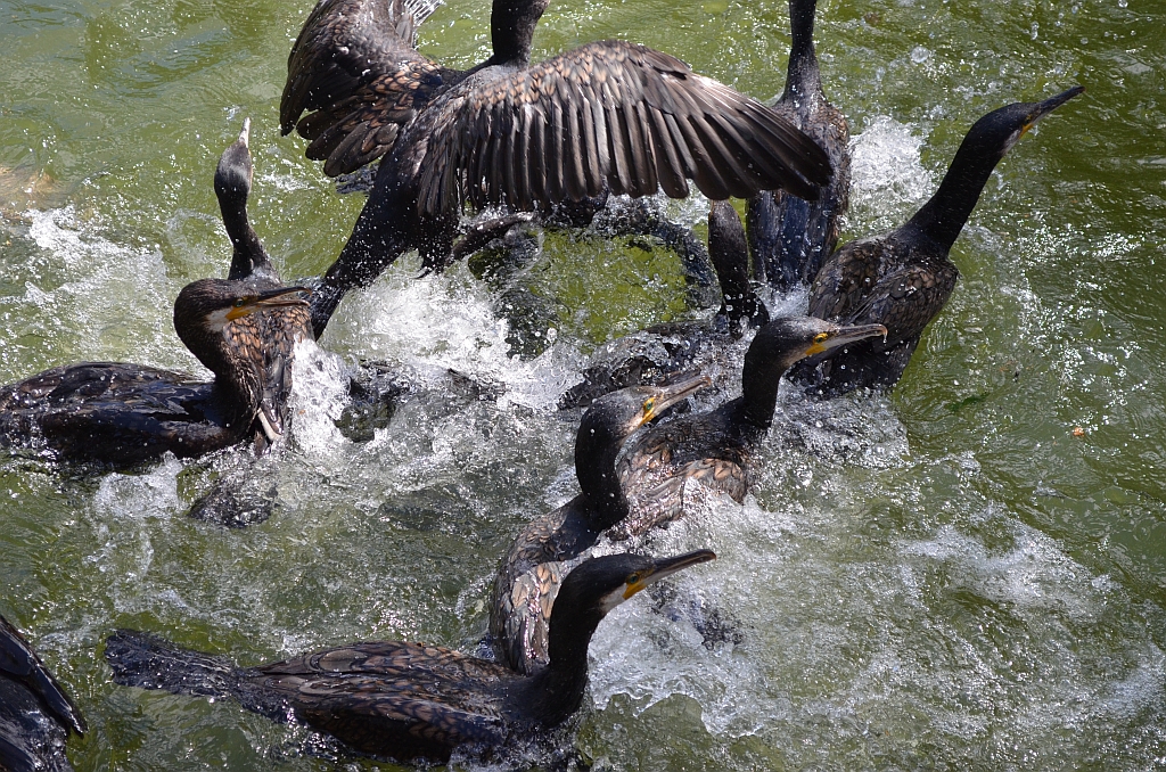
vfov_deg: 16.5
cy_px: 386
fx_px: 2666
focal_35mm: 82
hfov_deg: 24.7
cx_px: 583
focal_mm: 55
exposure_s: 1/1000
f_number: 5.6
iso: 720
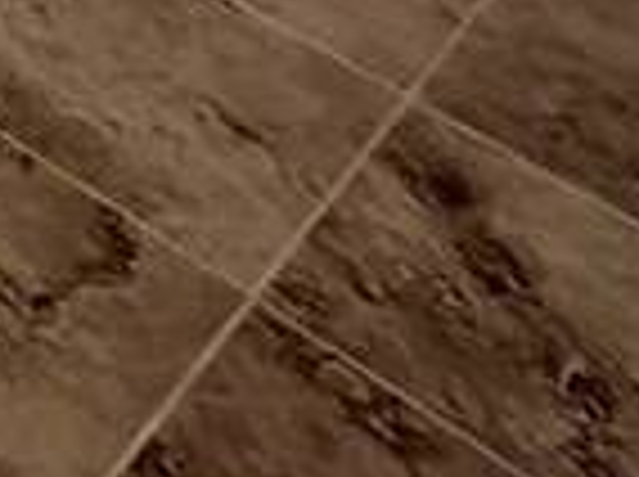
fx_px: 1861
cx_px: -1179
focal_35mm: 101
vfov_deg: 10.2
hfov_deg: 12.0
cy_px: -990
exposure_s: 1/60
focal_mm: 2.22
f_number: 2.2
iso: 200
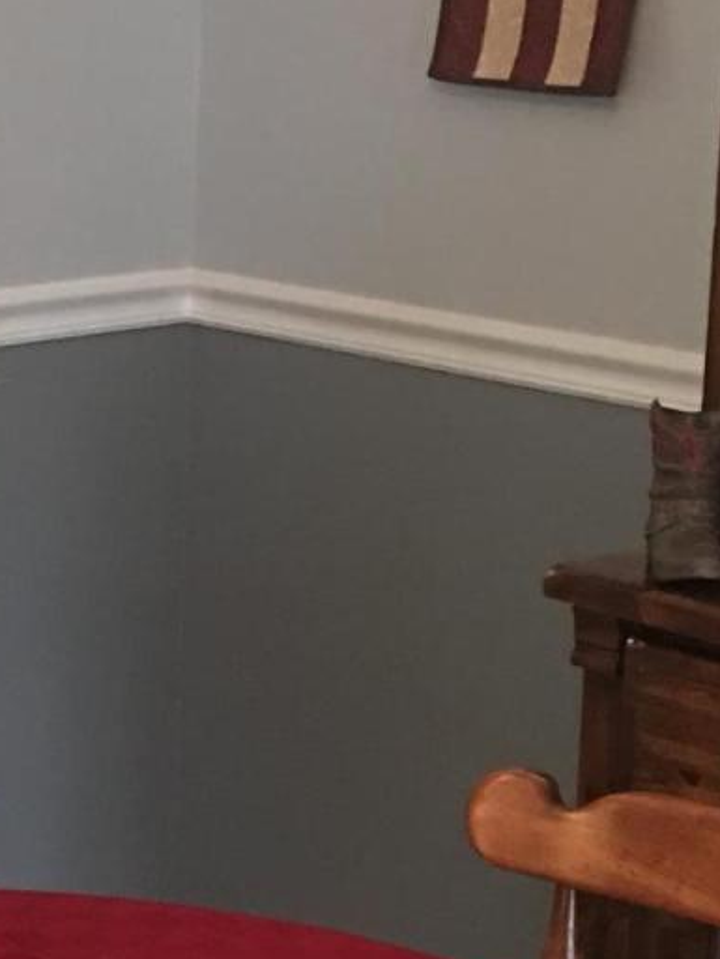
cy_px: 486
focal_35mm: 113
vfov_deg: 17.4
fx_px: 3133
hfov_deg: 12.8
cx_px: -148
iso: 64
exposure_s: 1/4
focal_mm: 4.15
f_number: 2.2
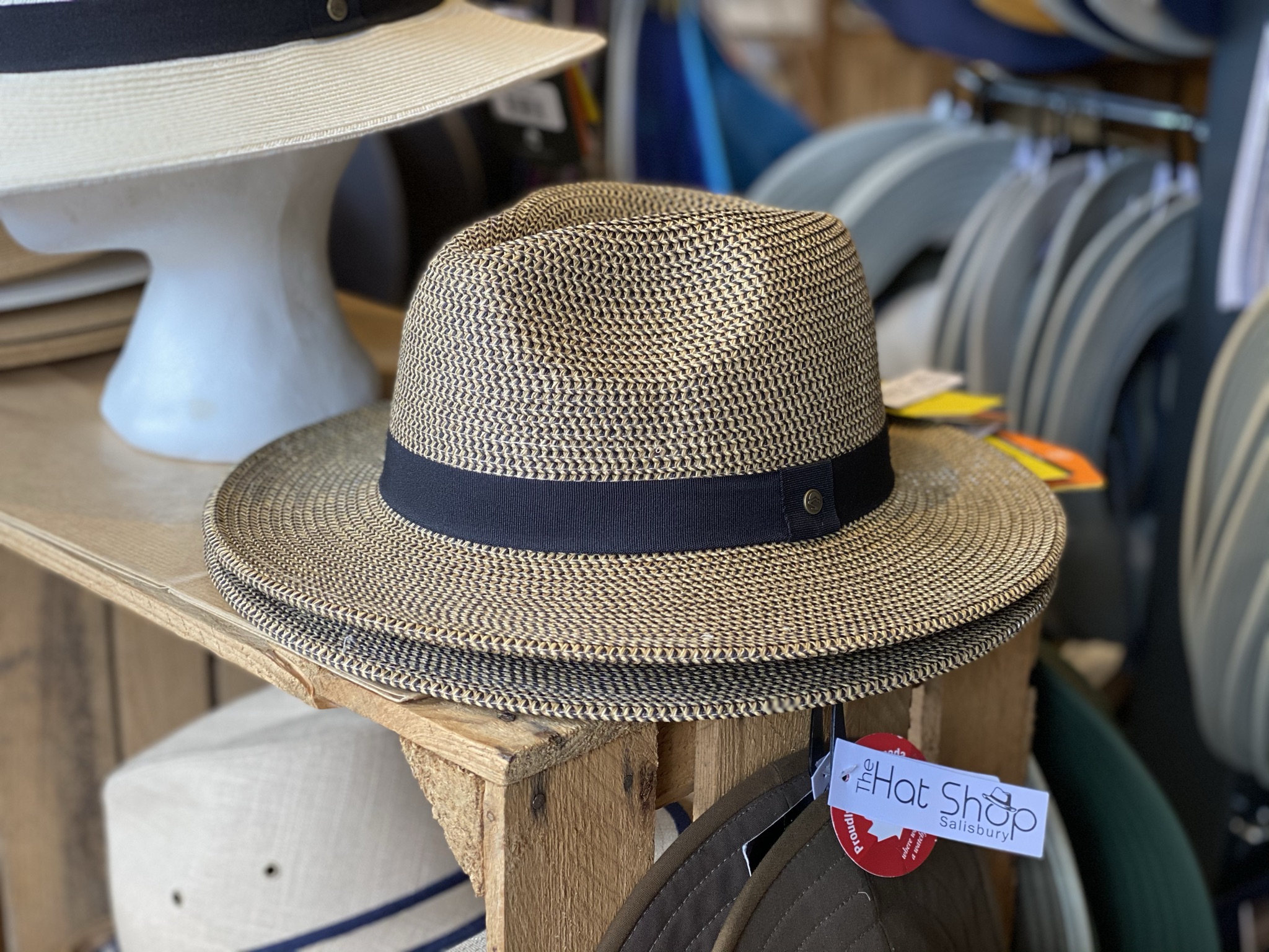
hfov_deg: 36.8
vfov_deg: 28.0
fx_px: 1906
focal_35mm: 52
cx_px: 634
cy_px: 476
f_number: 2
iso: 100
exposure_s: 1/100
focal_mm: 6
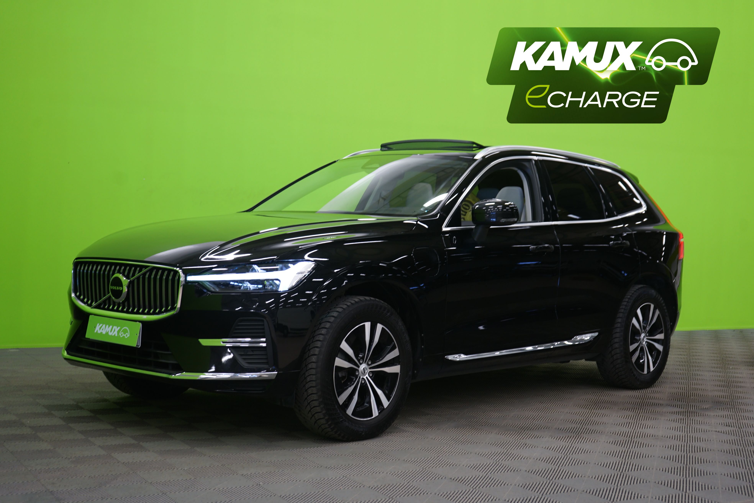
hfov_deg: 39.6
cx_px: 377
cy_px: 252
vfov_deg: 27.0
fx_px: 1047
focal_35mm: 50
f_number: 4.5
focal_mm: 50
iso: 400
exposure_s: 1/10
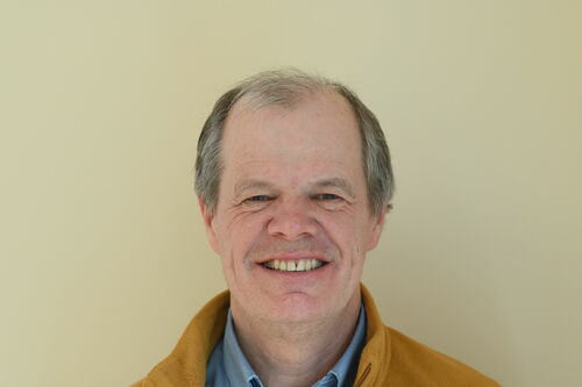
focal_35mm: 85
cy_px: 194
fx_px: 1374
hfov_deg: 23.9
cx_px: 291
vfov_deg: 16.1
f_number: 7.1
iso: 4000
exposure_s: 1/100
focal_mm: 85
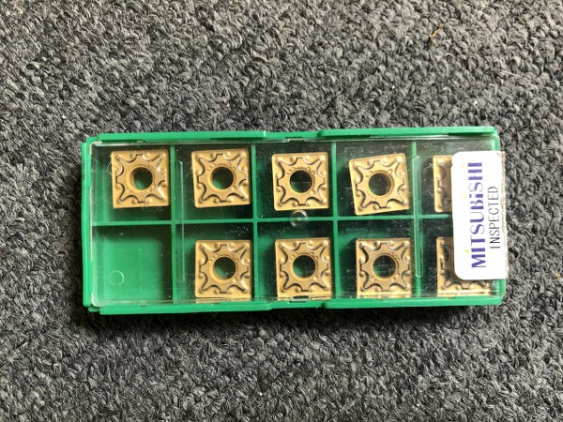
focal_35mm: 28
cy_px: 211
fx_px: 455
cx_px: 282
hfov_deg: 63.4
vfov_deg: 49.7
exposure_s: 1/20
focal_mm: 4
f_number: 1.8
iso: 32
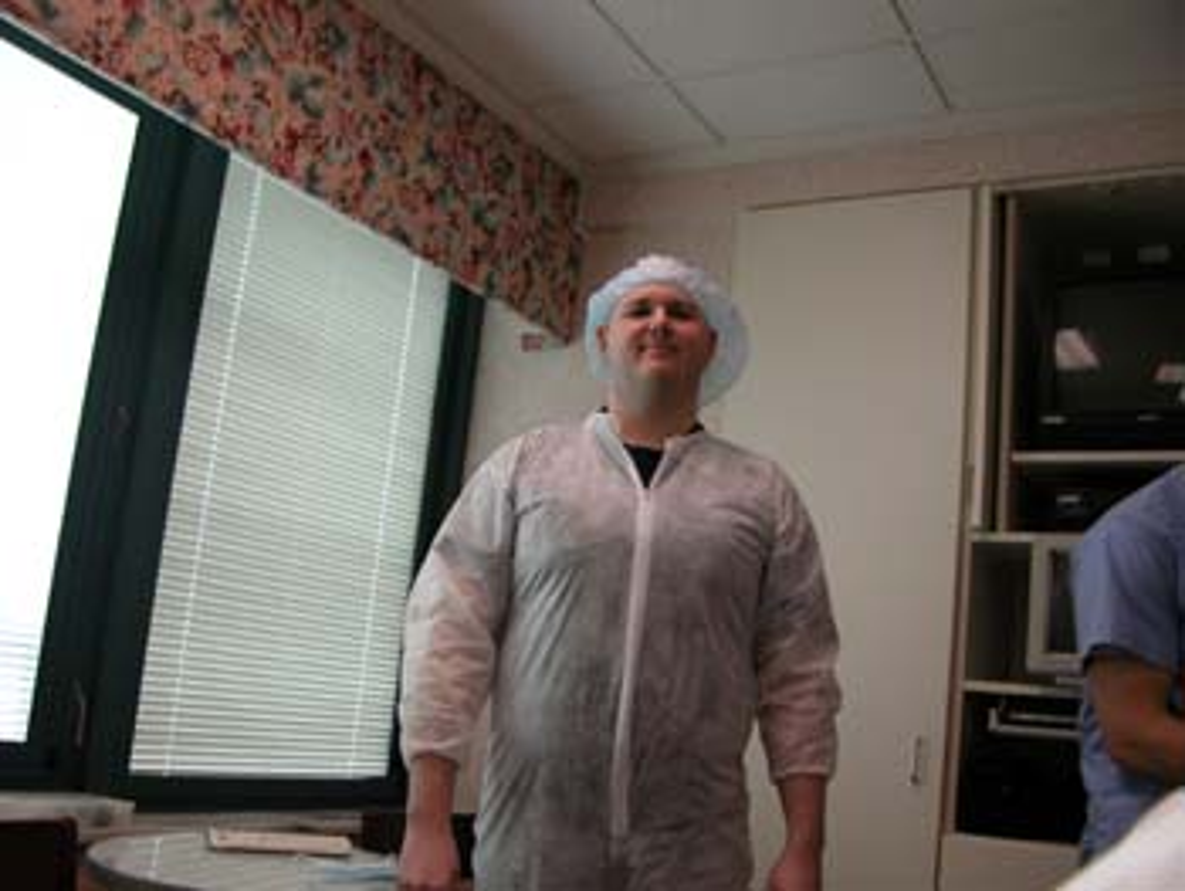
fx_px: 1165
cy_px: 446
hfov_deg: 53.9
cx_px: 592
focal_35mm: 34
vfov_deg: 41.8
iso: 100
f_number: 2.8
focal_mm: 8.9
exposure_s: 1/49.3
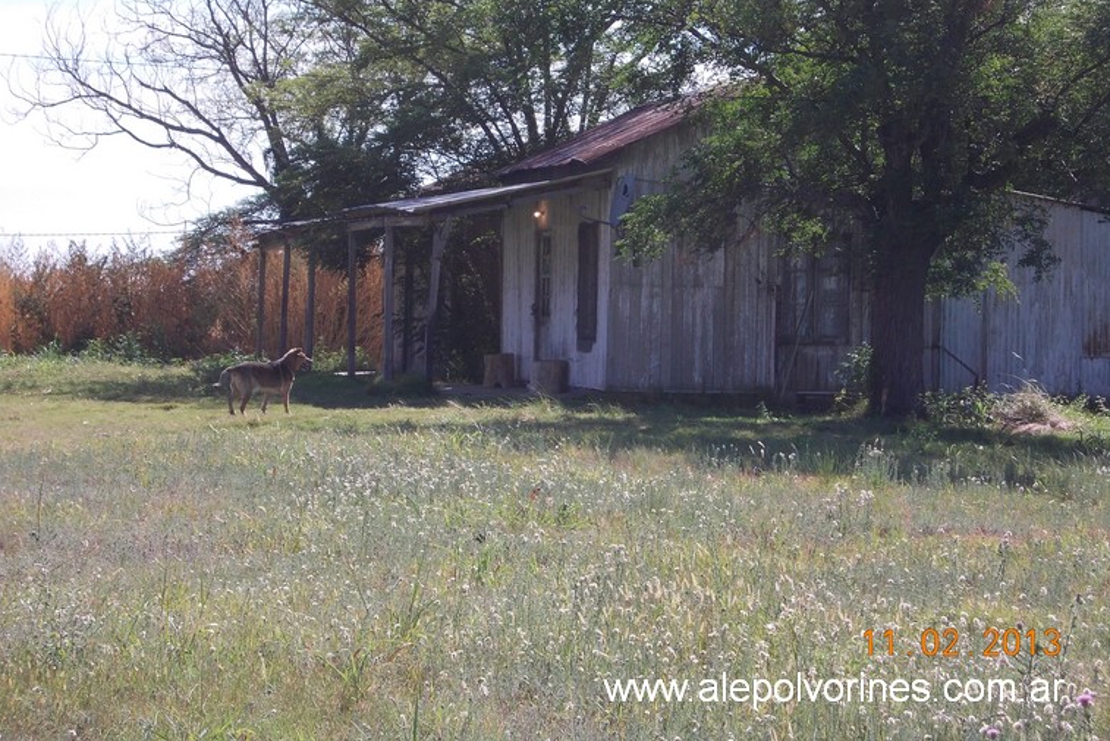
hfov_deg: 20.2
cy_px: 321
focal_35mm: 101
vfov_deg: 13.6
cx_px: 557
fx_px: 3115
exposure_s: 1/250
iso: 80
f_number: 5.3
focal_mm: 13.6
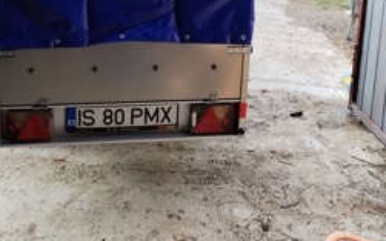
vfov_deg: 24.6
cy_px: -23
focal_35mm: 49
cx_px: 161
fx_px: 516
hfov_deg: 40.9
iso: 100
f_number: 1.8
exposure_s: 1/319
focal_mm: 4.75
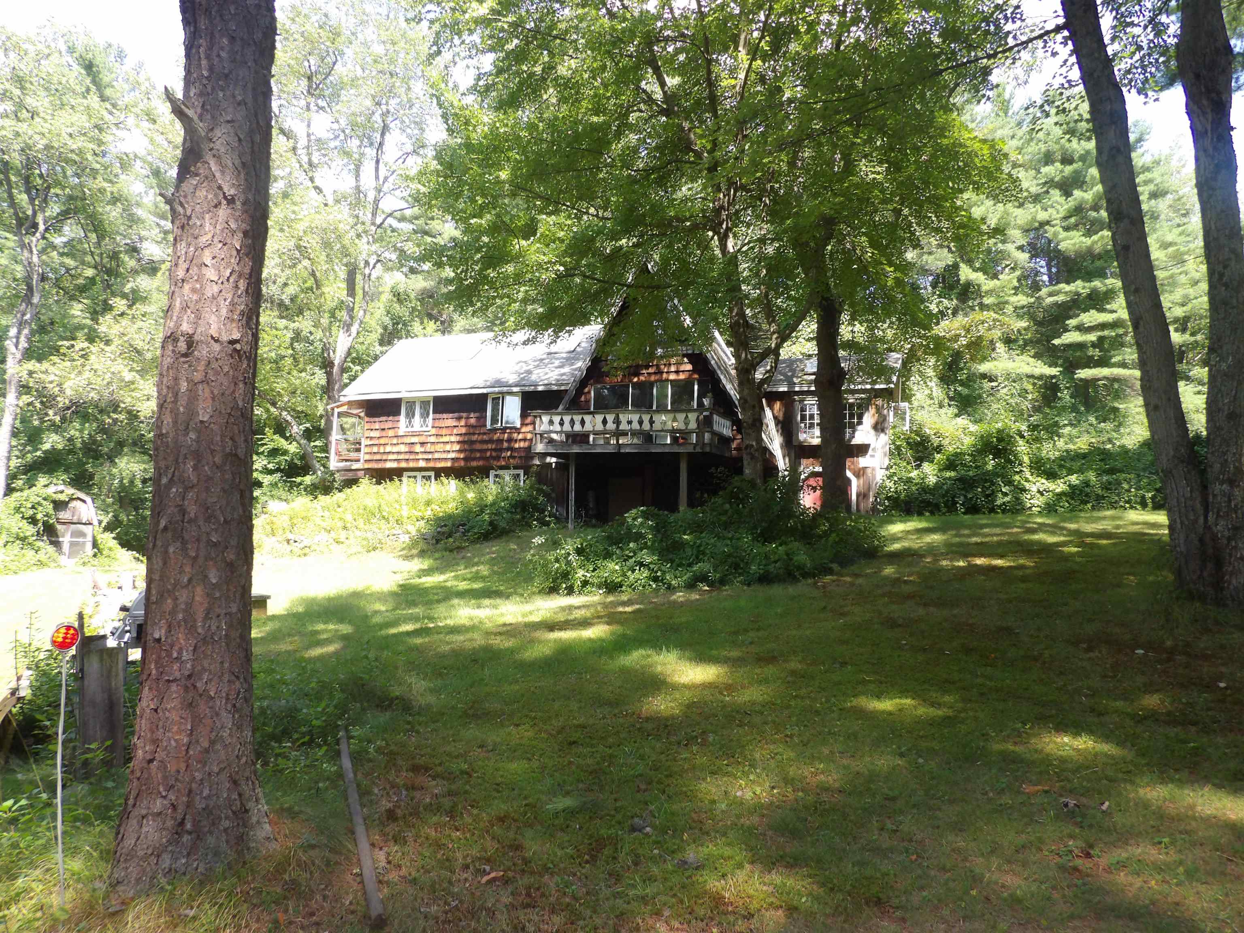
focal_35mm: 24
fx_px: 862
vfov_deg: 56.8
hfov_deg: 71.6
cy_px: 466
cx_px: 622
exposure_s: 1/287
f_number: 3.2
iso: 200
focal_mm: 4.3
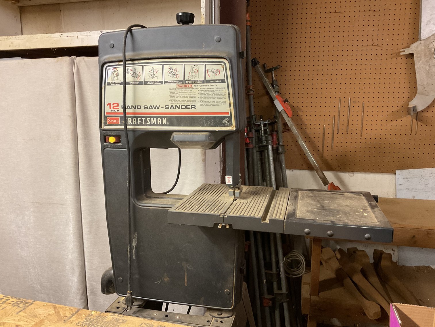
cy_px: 164
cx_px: 218
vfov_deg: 48.2
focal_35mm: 29
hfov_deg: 61.7
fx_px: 364
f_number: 1.8
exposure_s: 1/40
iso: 250
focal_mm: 3
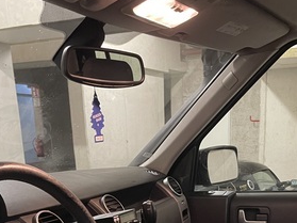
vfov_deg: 23.2
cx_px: 166
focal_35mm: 56
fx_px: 480
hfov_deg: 34.3
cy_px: 289
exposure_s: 1/25
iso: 640
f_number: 1.6
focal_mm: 4.2
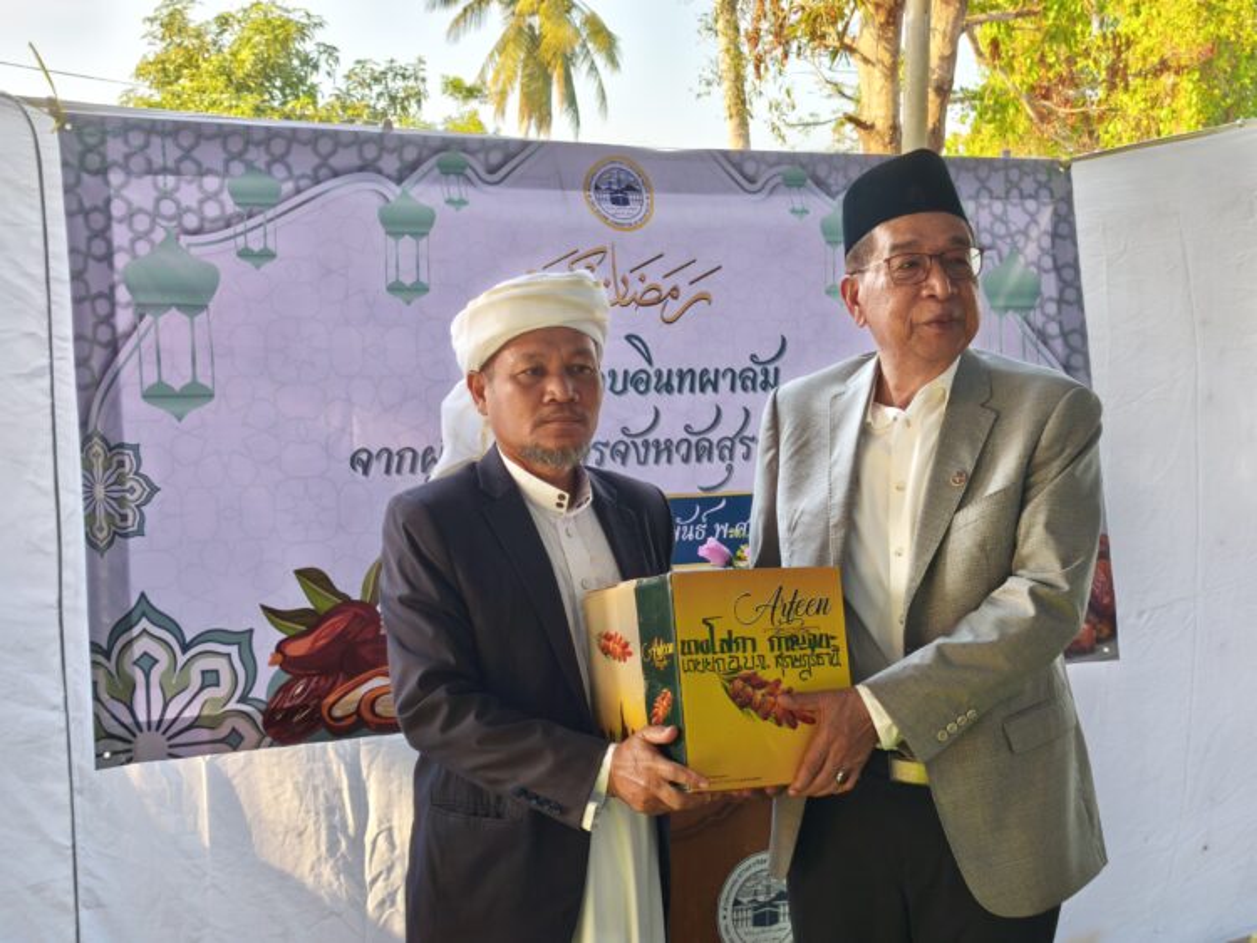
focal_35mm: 56
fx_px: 2034
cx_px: 628
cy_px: 472
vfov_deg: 26.1
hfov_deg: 34.3
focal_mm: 6.57
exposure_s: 1/100
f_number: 1.6
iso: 50
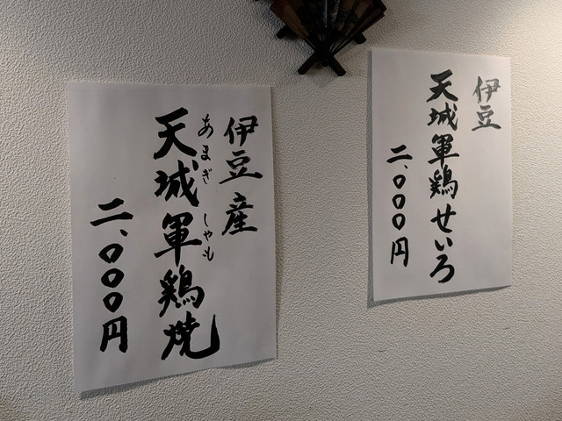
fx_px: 438
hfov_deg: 65.3
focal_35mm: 27
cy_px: 210
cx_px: 281
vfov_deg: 51.4
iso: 326
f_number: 1.73
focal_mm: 4.38
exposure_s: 1/99.9
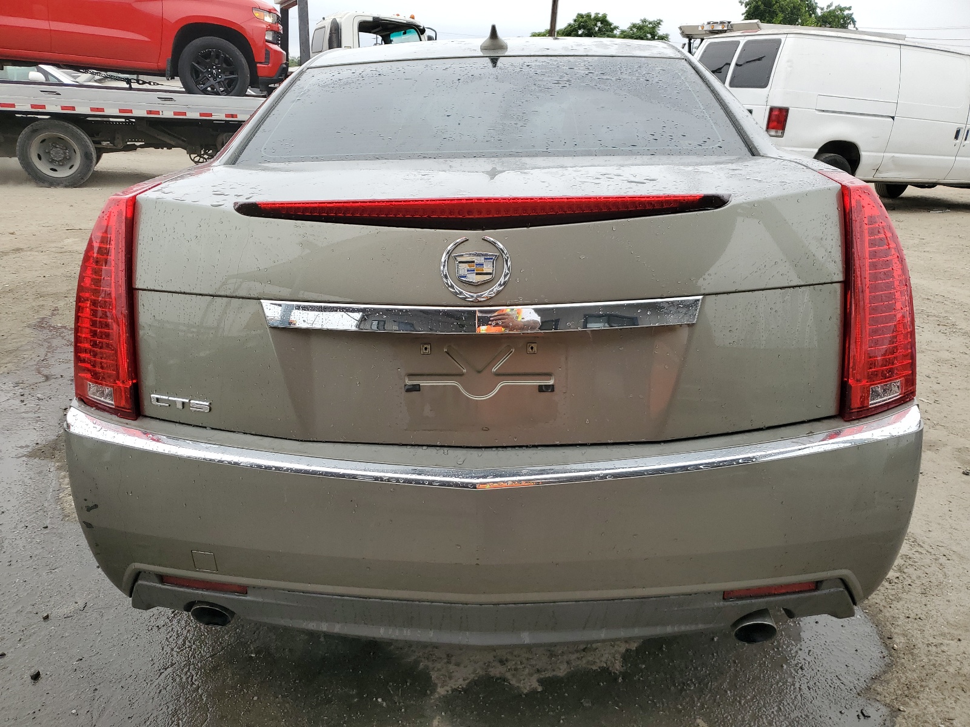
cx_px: 485
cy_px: 364
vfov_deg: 53.1
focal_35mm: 26
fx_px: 729
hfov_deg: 67.3
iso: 50
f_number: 1.5
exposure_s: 1/769
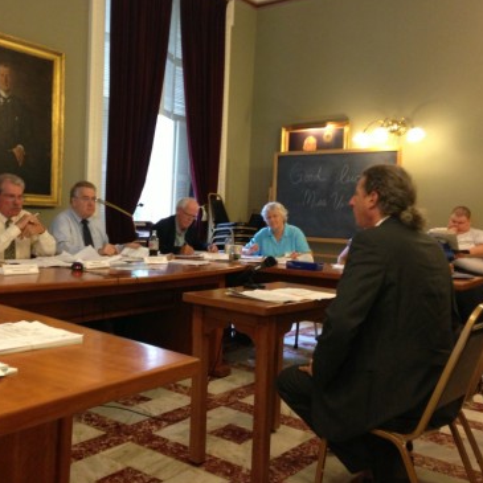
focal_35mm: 40
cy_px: 238
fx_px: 631
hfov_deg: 41.6
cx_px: 187
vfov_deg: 41.9
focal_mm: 4.13
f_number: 2.4
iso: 160
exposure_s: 1/20
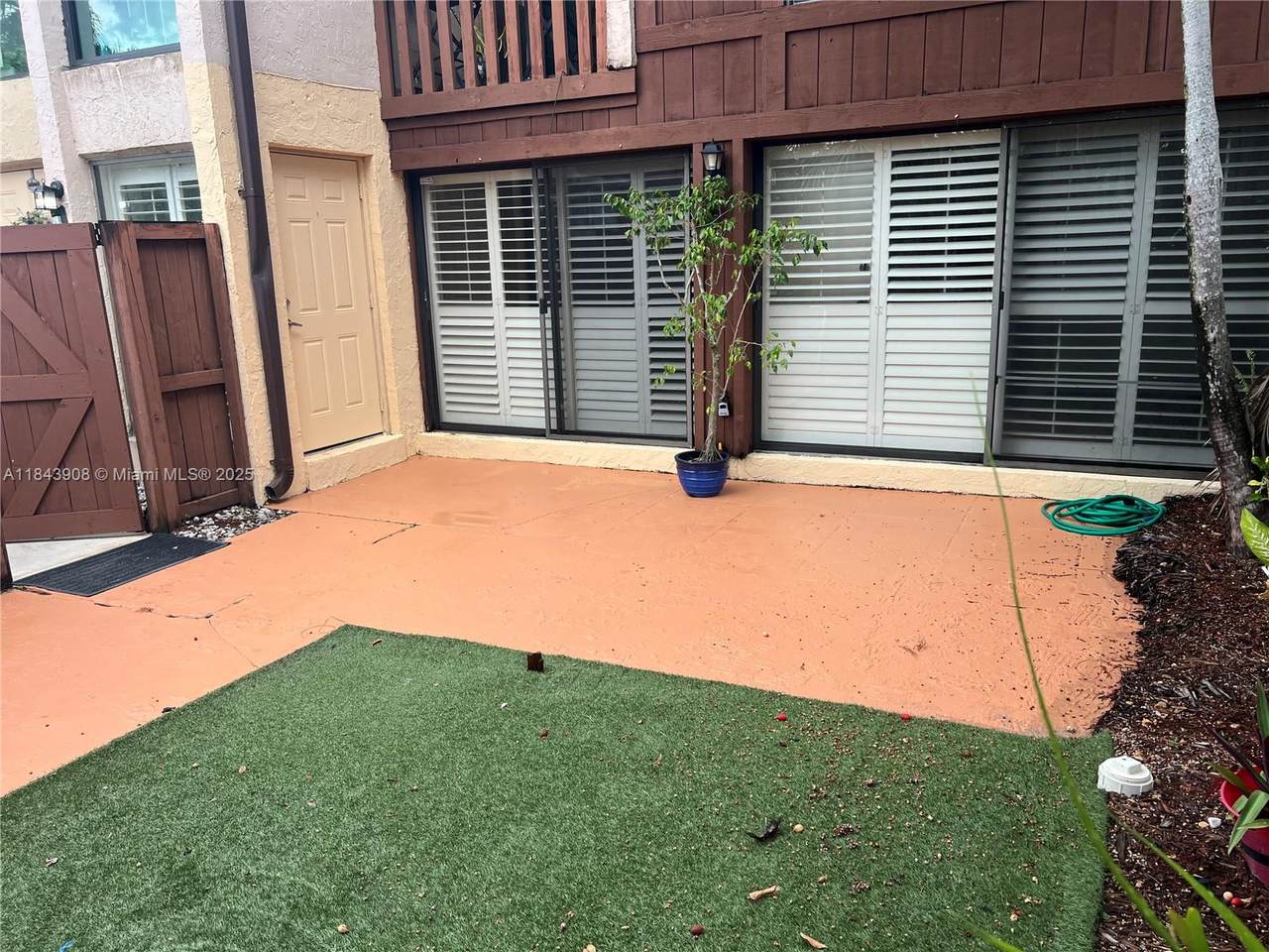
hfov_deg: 67.3
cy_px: 476
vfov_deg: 53.1
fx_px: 953
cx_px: 634
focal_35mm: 26
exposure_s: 1/421
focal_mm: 5.7
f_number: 1.5
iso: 50
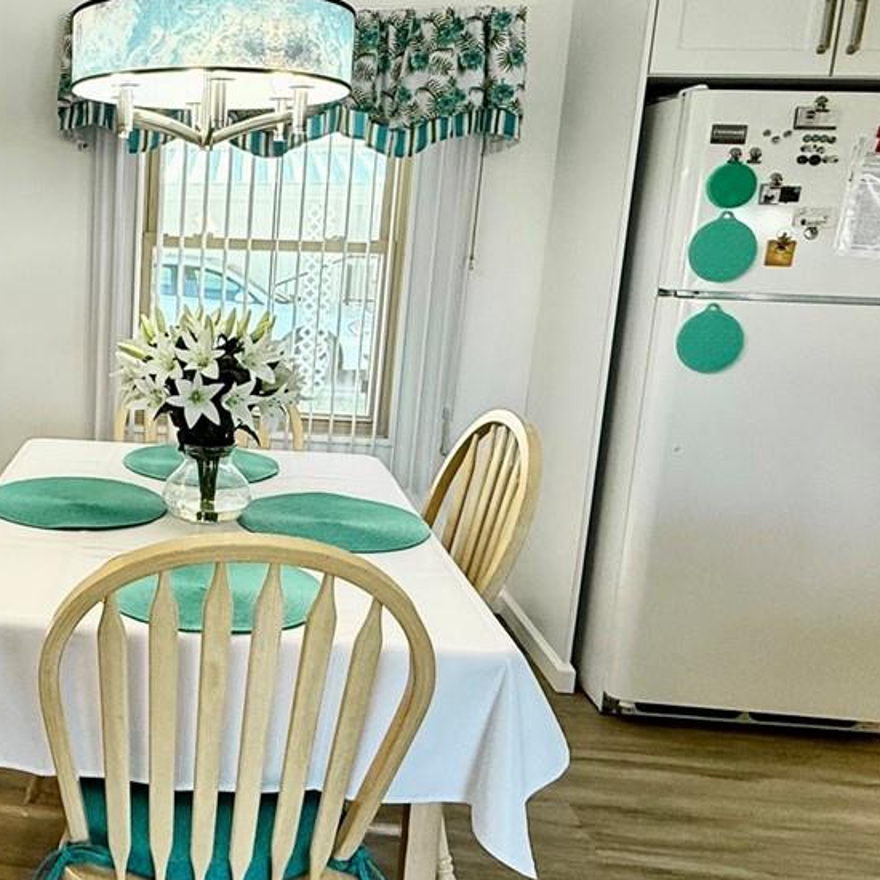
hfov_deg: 42.2
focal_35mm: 36
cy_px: 410
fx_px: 1035
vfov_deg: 46.0
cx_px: 83
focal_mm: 2.22
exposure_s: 1/120
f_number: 2.2
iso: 100
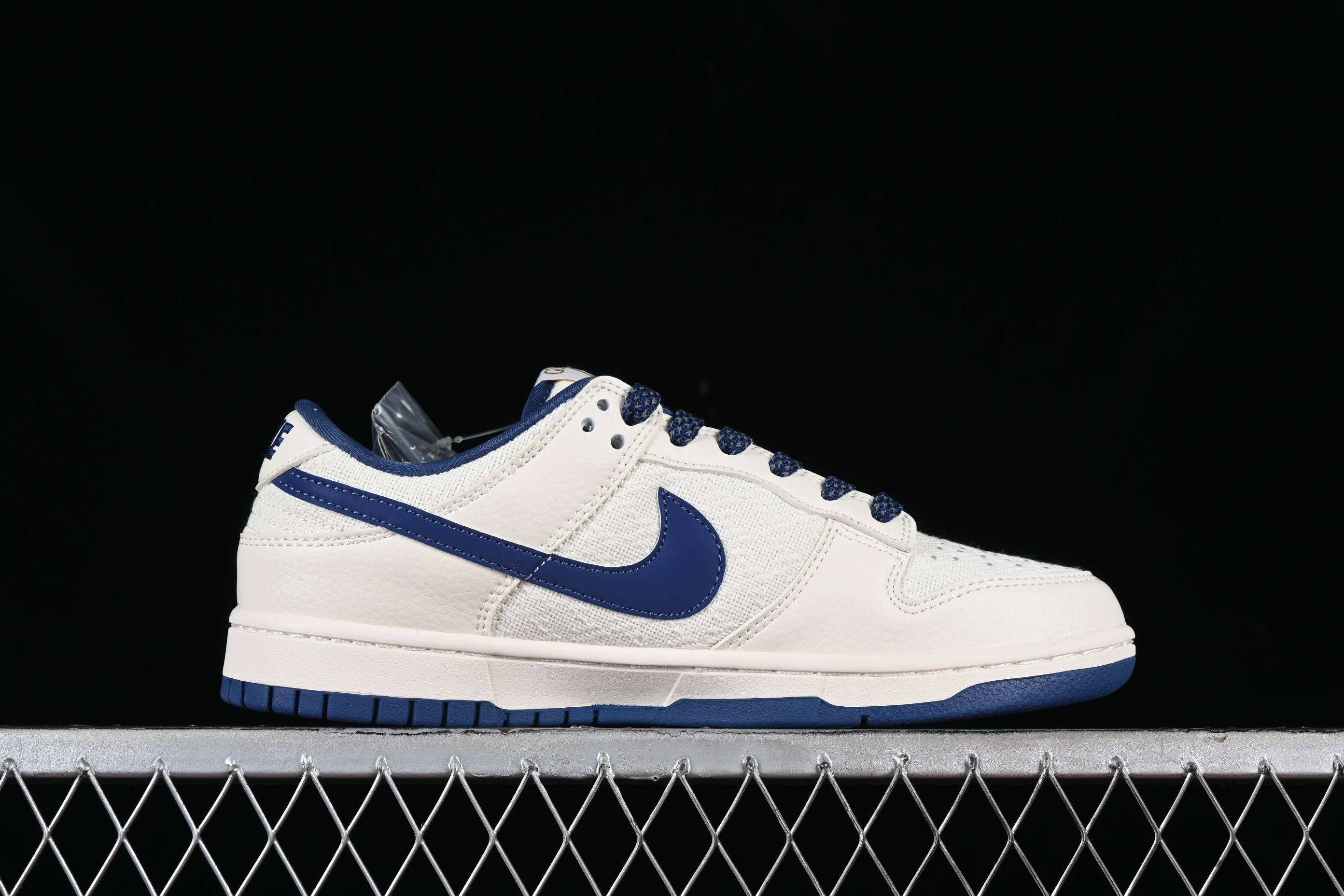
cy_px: 448
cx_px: 672
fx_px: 2800
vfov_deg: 18.2
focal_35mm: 75
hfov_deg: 27.0
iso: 160
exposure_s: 1/80
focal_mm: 50
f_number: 8
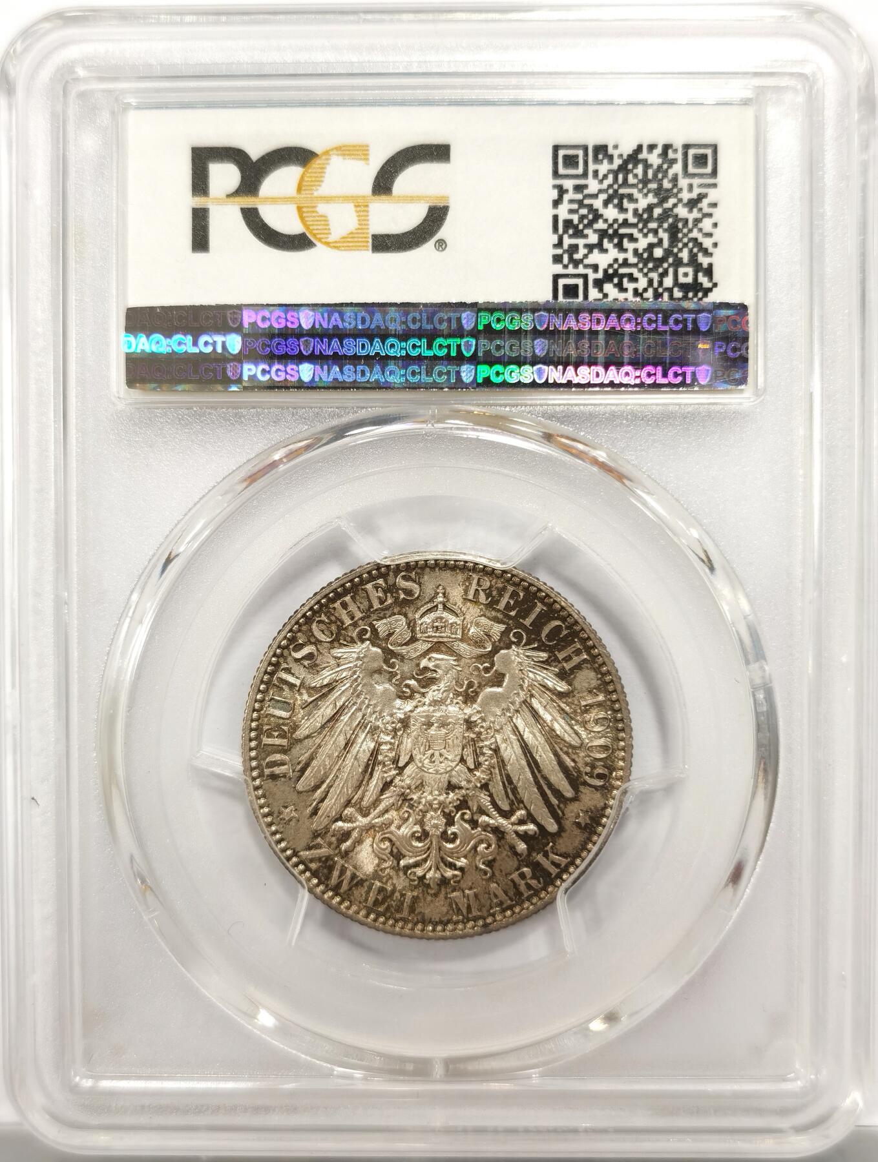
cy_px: 581
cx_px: 439
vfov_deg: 35.5
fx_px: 1818
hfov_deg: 27.1
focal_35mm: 54
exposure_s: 1/100
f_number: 16
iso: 125
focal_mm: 5.56
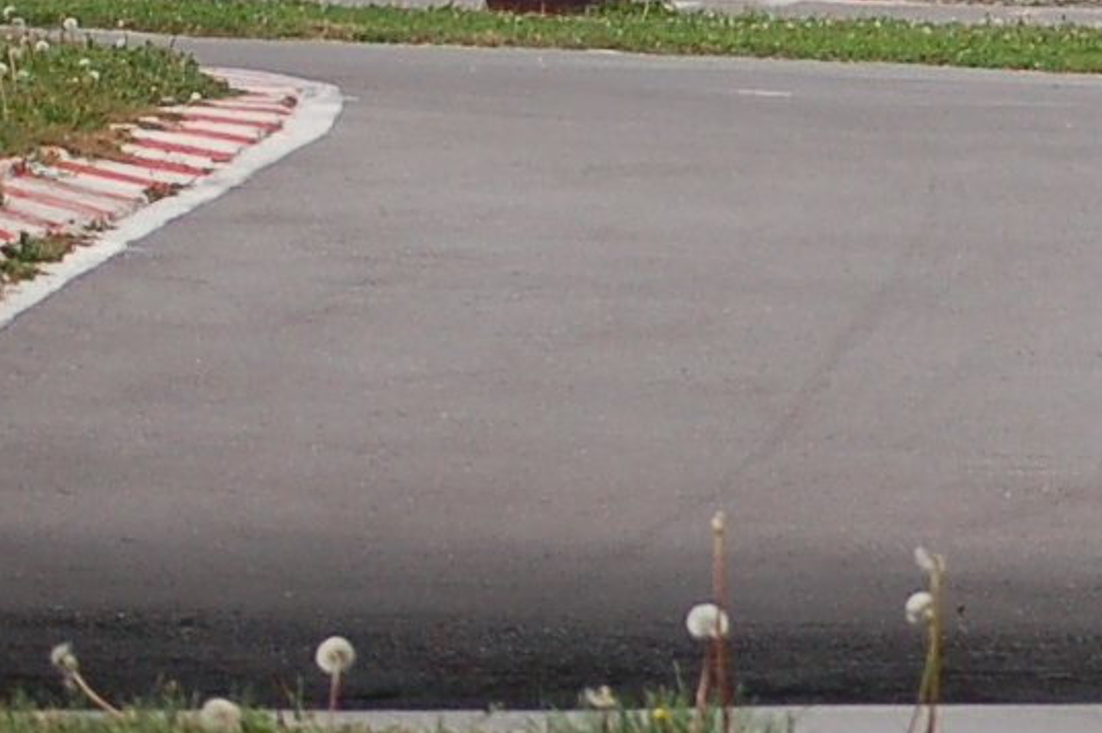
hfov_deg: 4.4
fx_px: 14123
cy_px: -21
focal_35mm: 462
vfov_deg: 3.0
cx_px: 2085
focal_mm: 55
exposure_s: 1/1000
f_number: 4
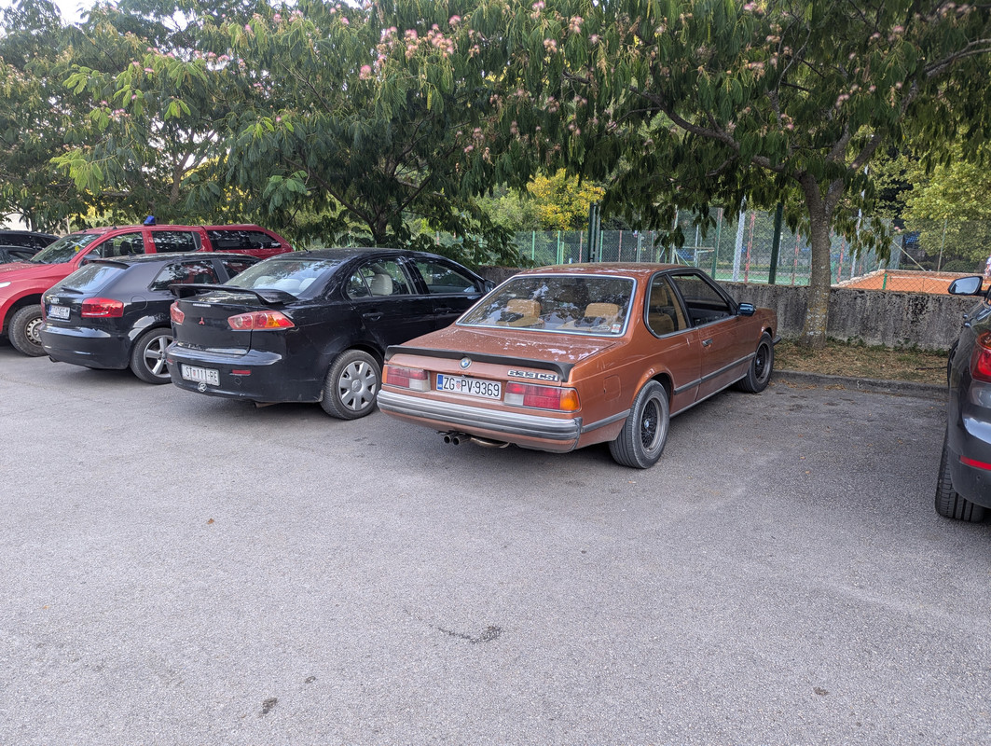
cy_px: 373
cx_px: 496
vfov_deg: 56.9
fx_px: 688
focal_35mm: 24
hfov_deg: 71.5
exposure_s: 1/105
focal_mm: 6.81
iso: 40
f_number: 1.85
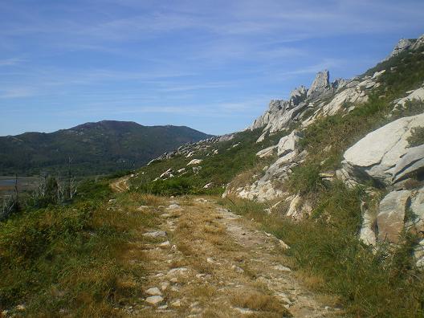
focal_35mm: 38
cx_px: 212
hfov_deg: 49.0
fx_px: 465
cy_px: 159
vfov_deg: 37.7
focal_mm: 6.3
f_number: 4.6
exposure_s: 1/500
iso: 64
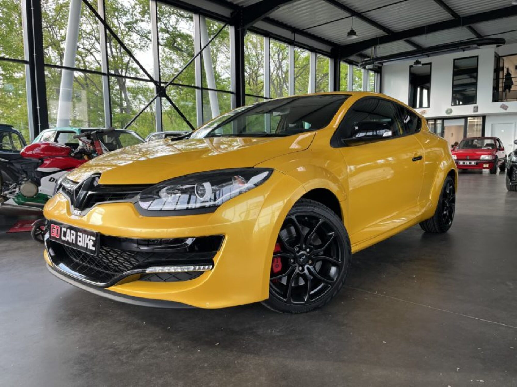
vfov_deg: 53.0
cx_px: 258
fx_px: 388
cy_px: 194
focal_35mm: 26
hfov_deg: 67.3
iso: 32
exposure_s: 1/129
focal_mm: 5.1
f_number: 1.6
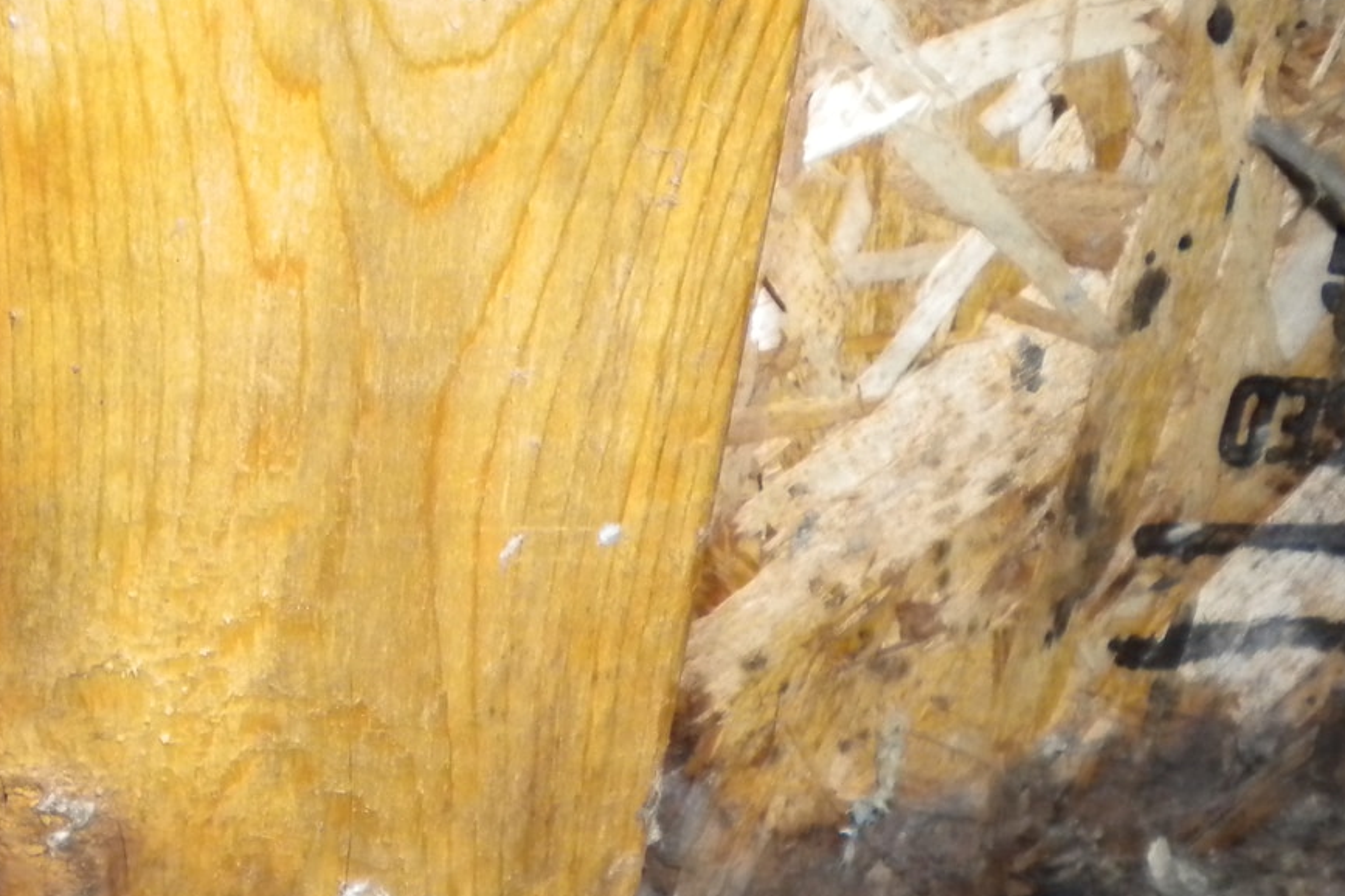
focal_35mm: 56
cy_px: 715
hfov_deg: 35.0
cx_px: 378
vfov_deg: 23.8
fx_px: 2092
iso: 400
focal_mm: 6.3
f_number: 3.1
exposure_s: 1/30
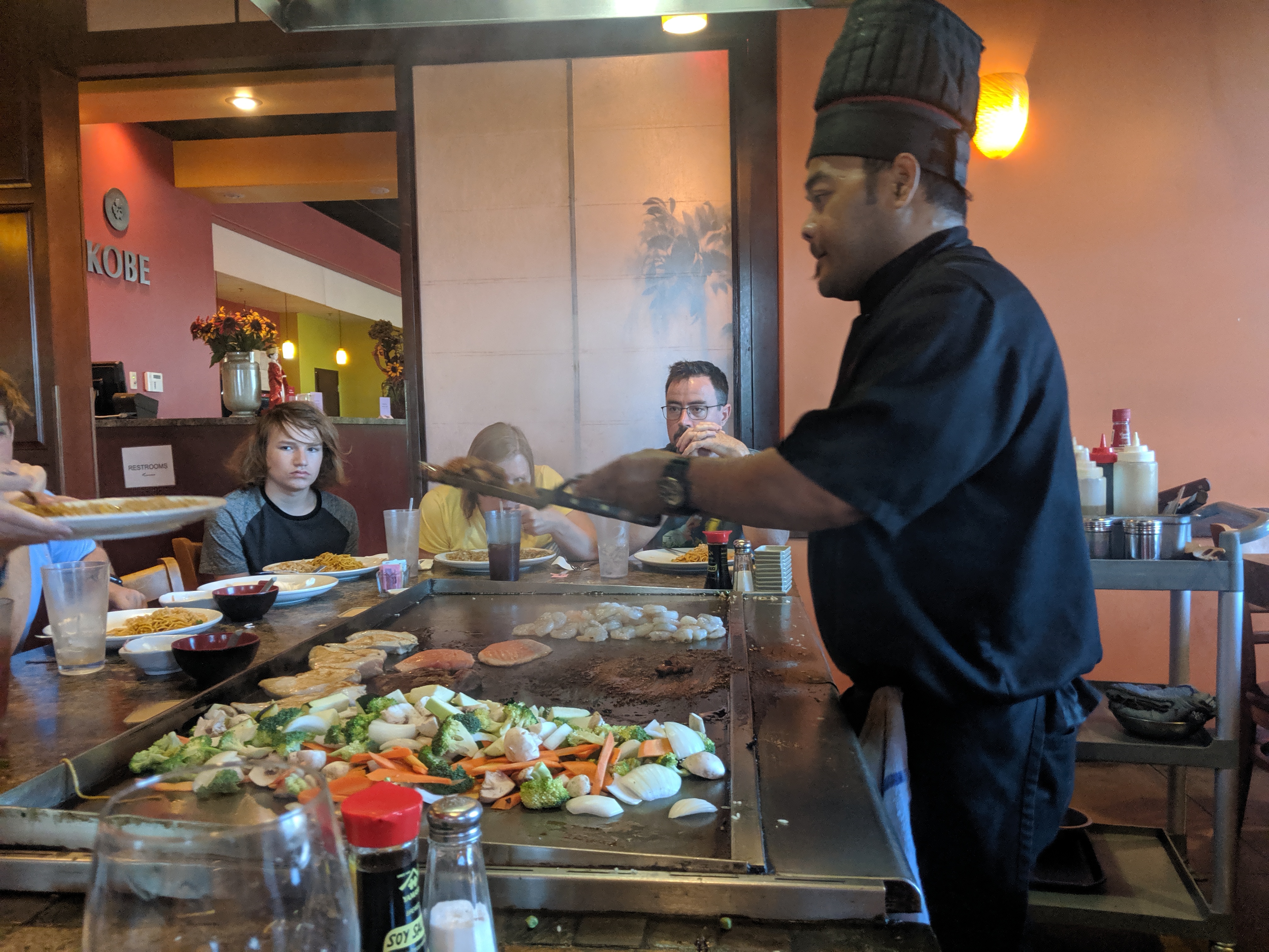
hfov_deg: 65.3
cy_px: 476
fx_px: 990
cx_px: 634
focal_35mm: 27
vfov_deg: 51.4
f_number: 1.8
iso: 526
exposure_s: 1/40.1
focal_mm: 4.44
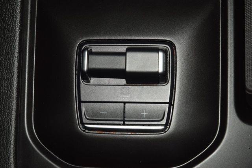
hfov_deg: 19.5
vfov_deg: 13.0
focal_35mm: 105
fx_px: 735
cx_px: 126
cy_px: 84
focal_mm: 70
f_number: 8
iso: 100
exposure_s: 1/125
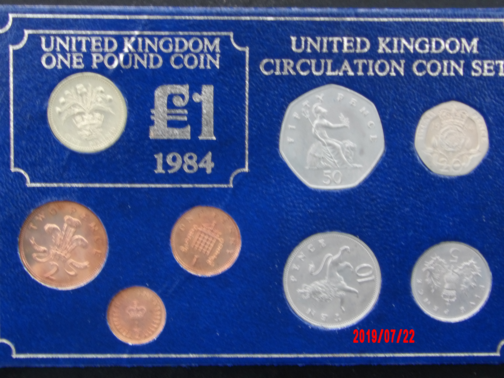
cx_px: 252
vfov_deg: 24.0
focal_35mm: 61
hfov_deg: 31.7
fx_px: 888
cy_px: 189
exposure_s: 1/15
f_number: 4.3
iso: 318
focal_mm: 10.9
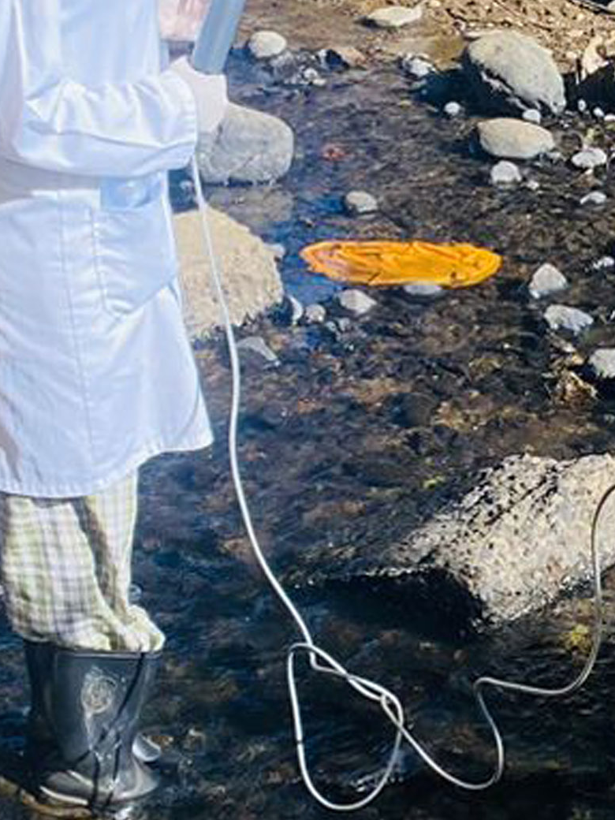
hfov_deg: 15.9
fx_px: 2156
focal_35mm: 91
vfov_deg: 21.5
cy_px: 530
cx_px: 645
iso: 32
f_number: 2.2
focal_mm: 4.15
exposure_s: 1/1464
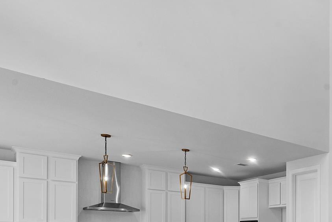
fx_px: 314
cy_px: 237
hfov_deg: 45.2
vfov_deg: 34.3
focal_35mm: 34
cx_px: 347
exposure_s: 1/80
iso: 250
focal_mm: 14
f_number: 9
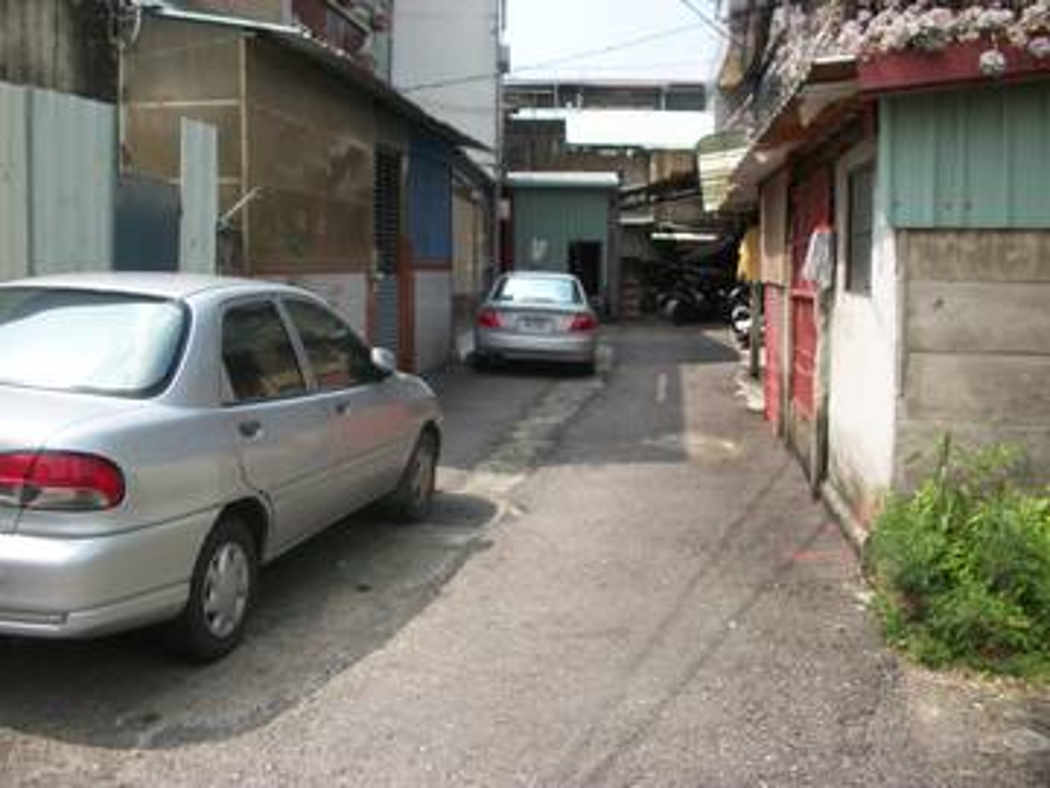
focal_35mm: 35
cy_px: 394
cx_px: 525
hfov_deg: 52.6
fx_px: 1062
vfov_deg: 40.7
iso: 80
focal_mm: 6.3
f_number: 3.1
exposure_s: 1/640
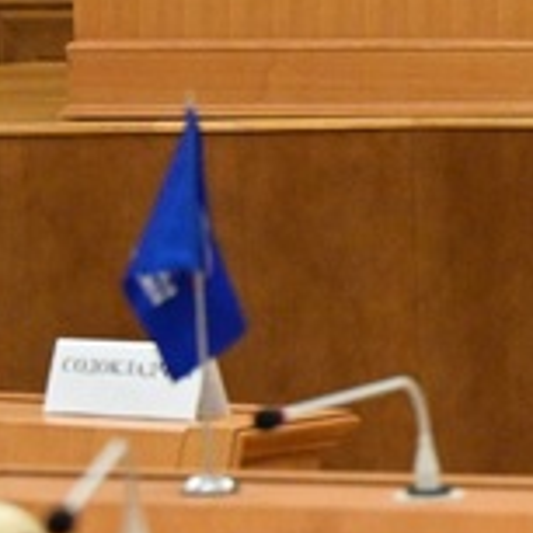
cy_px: 298
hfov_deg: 2.9
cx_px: 1857
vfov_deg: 3.0
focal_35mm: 589
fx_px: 10261
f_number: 3.5
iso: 2500
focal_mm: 83
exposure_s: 1/200
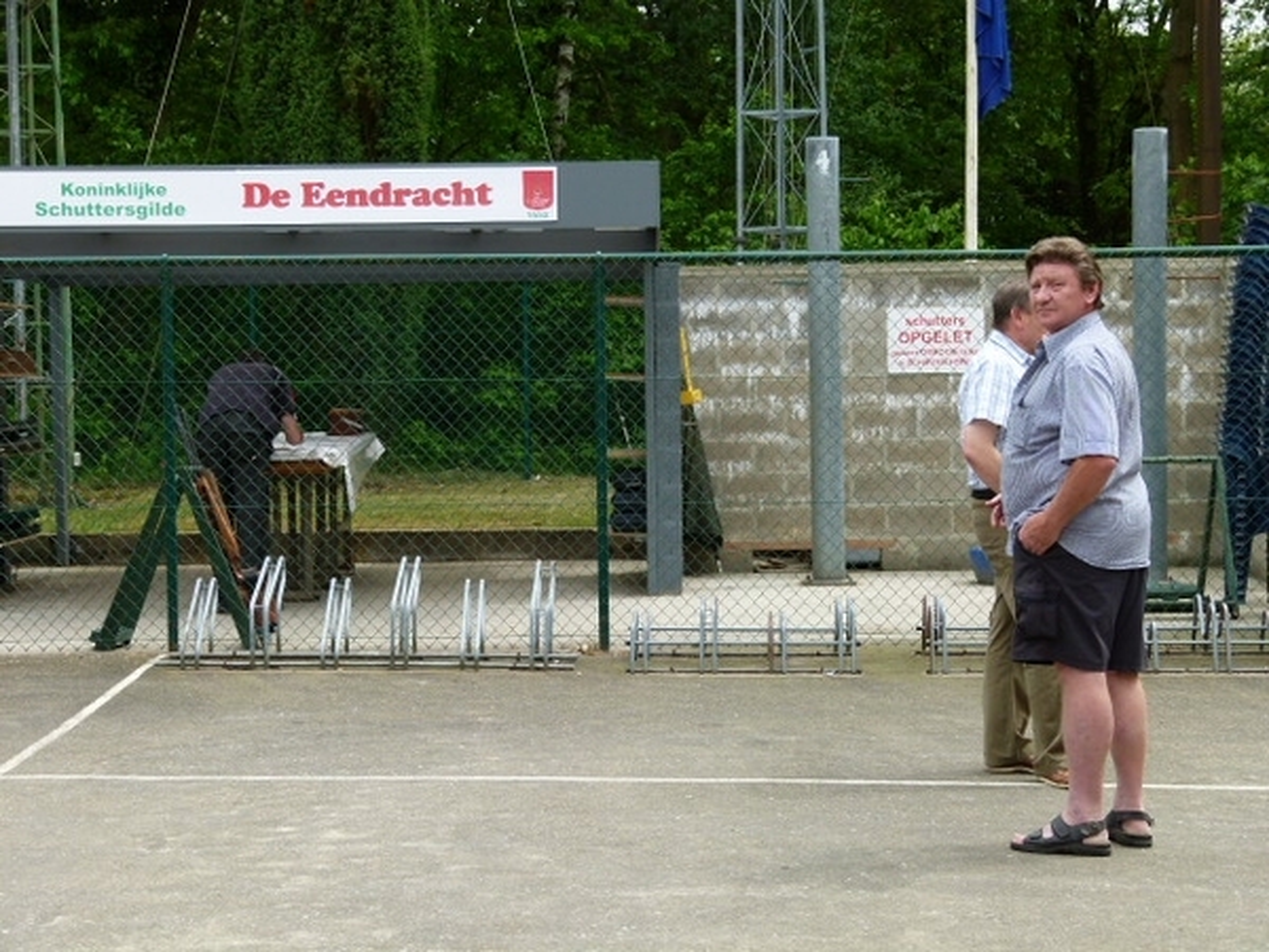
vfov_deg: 19.6
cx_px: 634
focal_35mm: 75
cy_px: 476
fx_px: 2749
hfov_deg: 26.0
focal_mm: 13.5
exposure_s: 1/320
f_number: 4
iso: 100
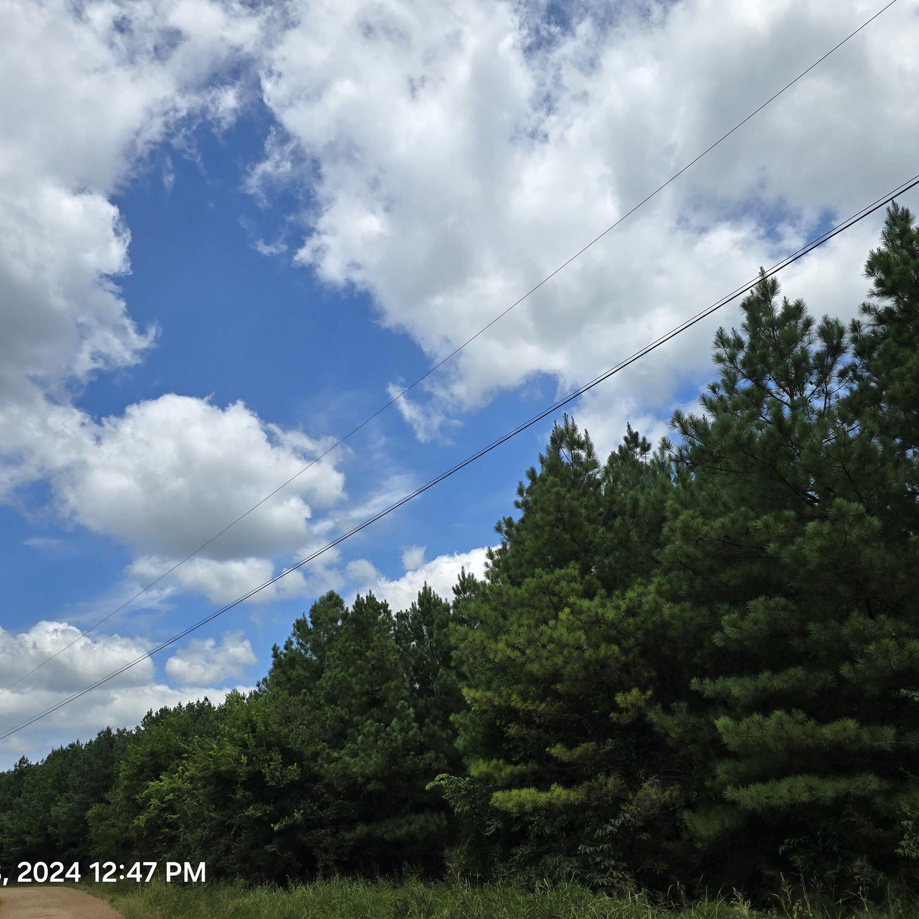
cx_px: 445
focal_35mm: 28
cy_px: 473
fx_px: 841
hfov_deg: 57.3
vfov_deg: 57.3
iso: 12
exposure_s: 1/1252
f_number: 1.7
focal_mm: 6.3
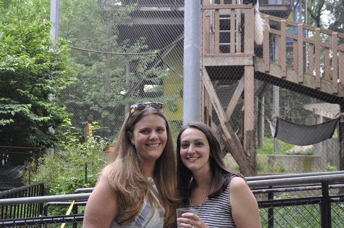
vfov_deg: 27.4
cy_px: 124
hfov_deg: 40.4
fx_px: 467
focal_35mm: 49
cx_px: 171
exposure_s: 1/60
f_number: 4
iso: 400
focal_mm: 26
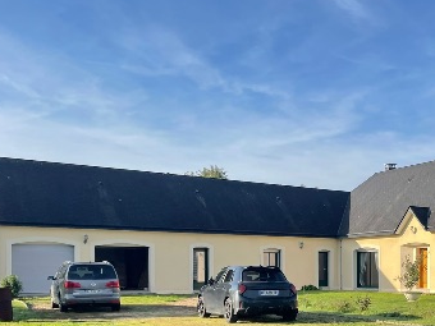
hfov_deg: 36.5
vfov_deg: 28.8
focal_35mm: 49
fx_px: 616
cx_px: 390
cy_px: 275
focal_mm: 4.2
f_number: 1.6
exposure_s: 1/2747
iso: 32
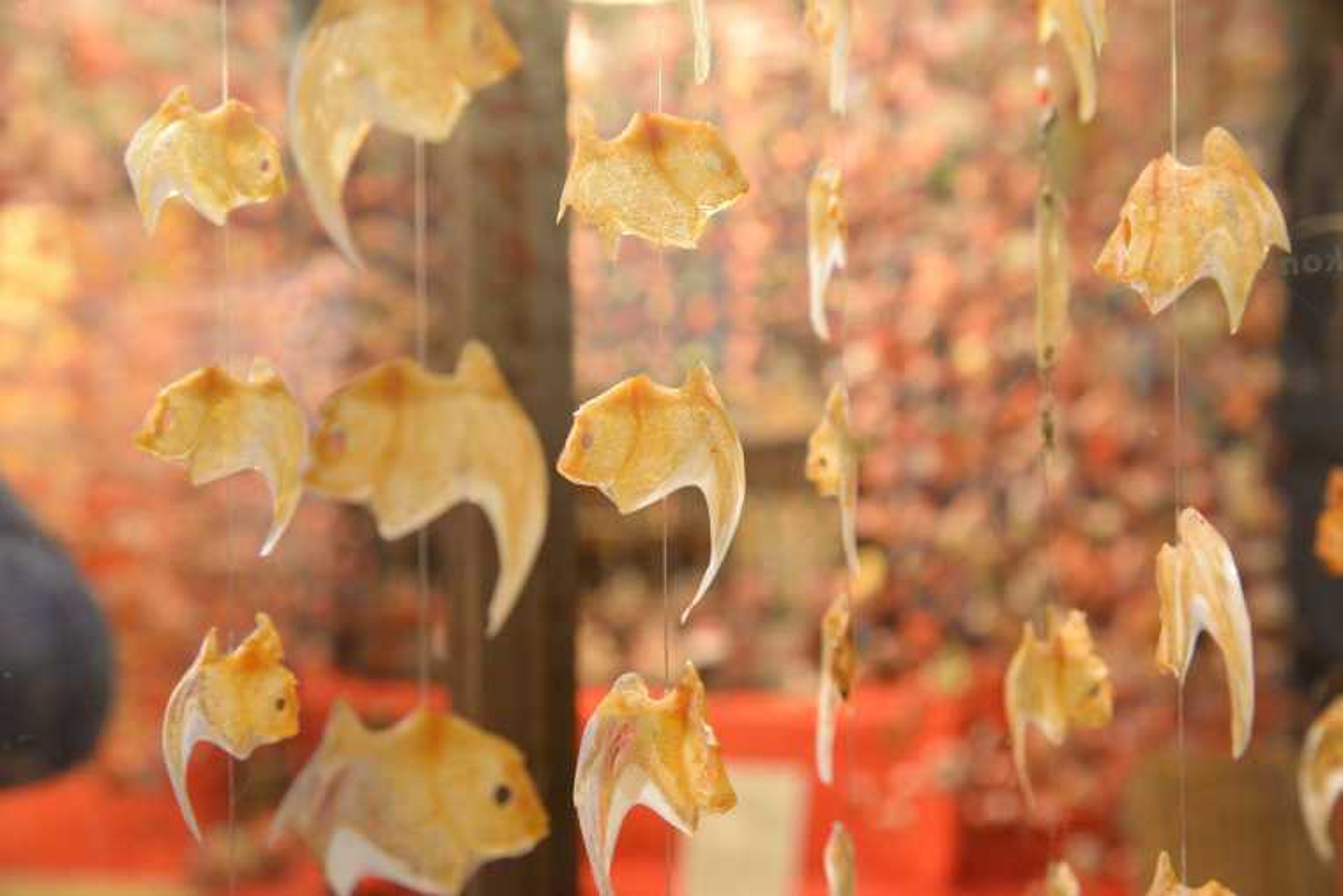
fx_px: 2164
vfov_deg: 23.4
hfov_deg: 34.5
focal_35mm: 58
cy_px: 448
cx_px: 672
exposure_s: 1/60
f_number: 8
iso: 6400
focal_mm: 58
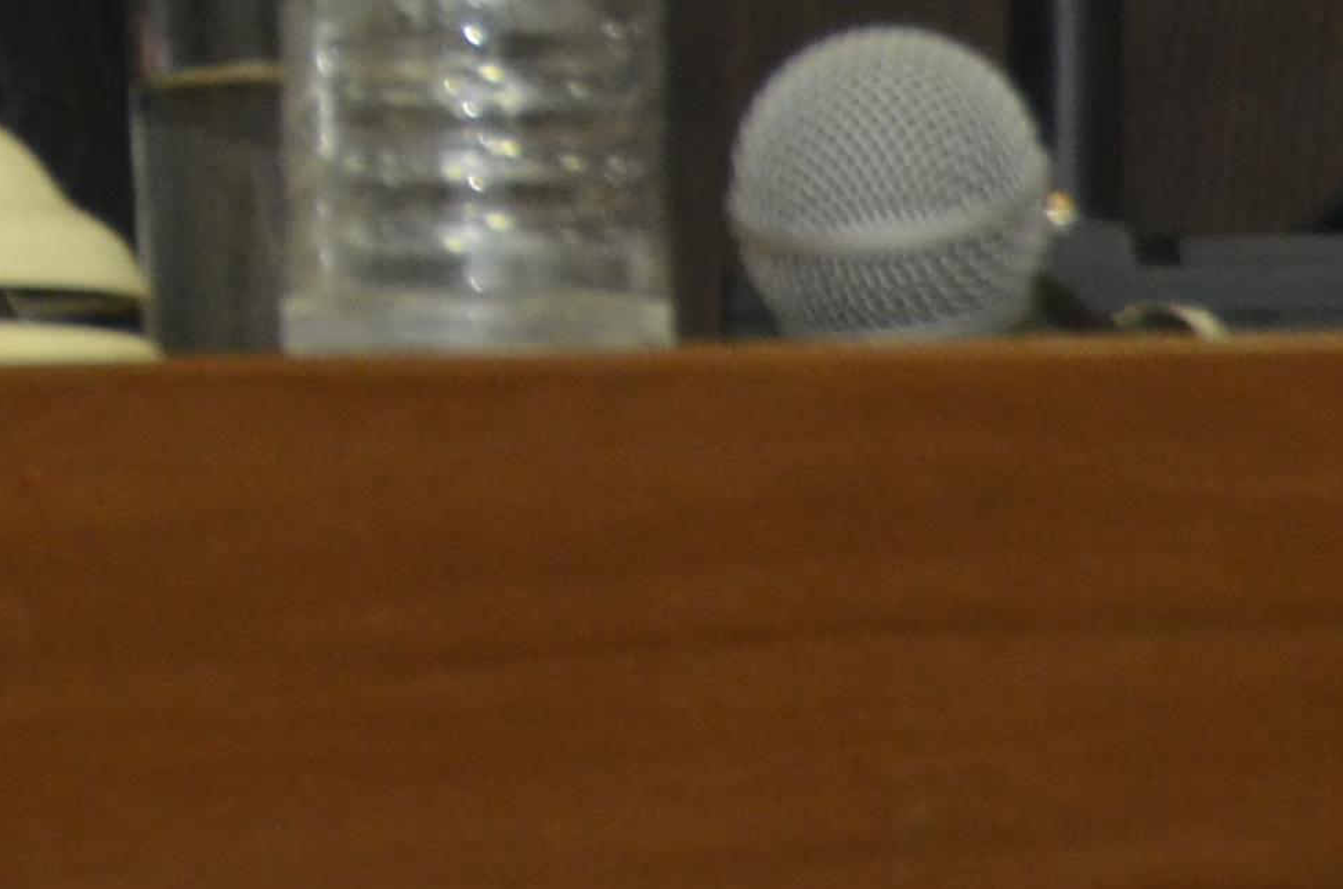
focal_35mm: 914
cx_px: -1620
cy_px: -1217
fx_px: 34025
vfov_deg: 1.5
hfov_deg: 2.3
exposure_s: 1/60
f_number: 5.6
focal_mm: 120
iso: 800
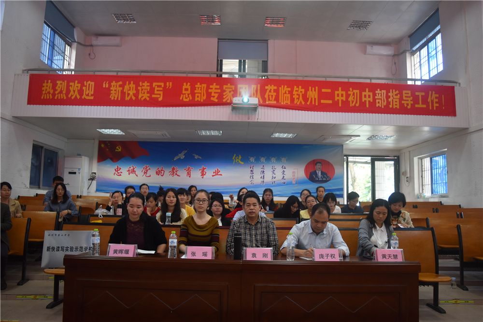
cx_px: 242
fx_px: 402
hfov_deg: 61.9
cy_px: 161
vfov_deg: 43.6
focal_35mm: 30
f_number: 4
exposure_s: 1/60
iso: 720
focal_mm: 20
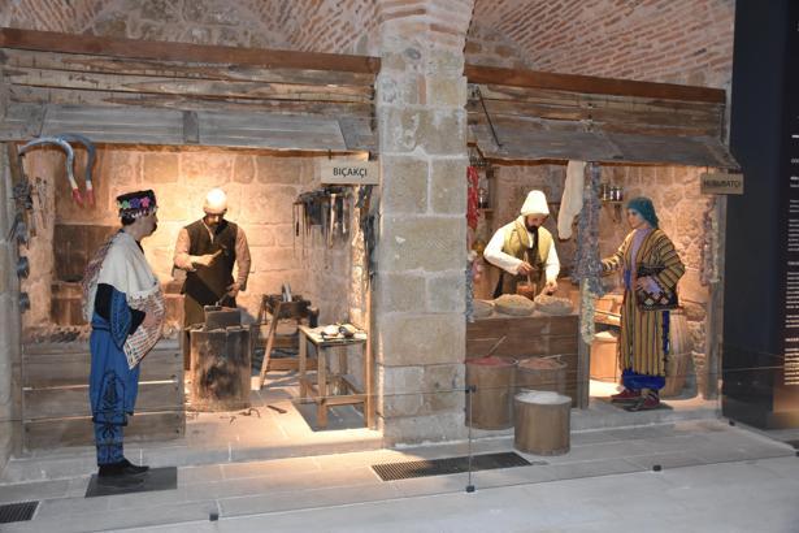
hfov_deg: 55.1
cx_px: 400
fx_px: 766
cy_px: 266
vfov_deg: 38.4
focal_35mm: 34
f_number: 3.8
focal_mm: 23
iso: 1000
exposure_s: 1/60
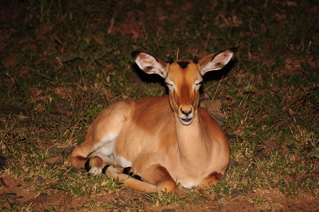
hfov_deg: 6.9
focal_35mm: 300
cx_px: 160
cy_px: 106
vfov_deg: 4.6
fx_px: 2655
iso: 200
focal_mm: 200
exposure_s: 1/60
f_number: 5.6
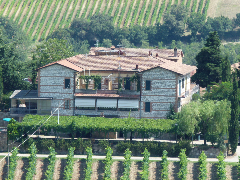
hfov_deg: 3.3
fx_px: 4160
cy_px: 90
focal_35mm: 600
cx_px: 120
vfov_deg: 2.5
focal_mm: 107.9
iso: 100
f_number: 5.2
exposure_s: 1/250
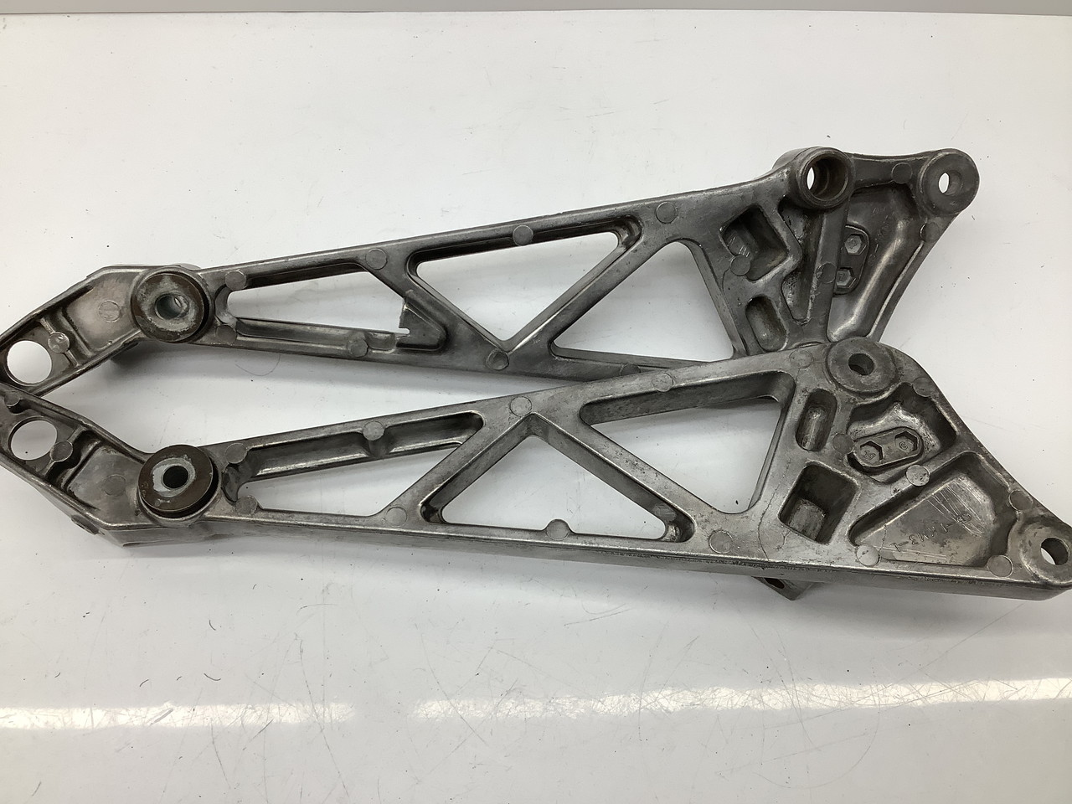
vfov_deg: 45.4
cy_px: 402
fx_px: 960
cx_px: 536
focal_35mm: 31
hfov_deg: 58.4
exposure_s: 1/120
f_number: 2.4
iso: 64
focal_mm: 3.3
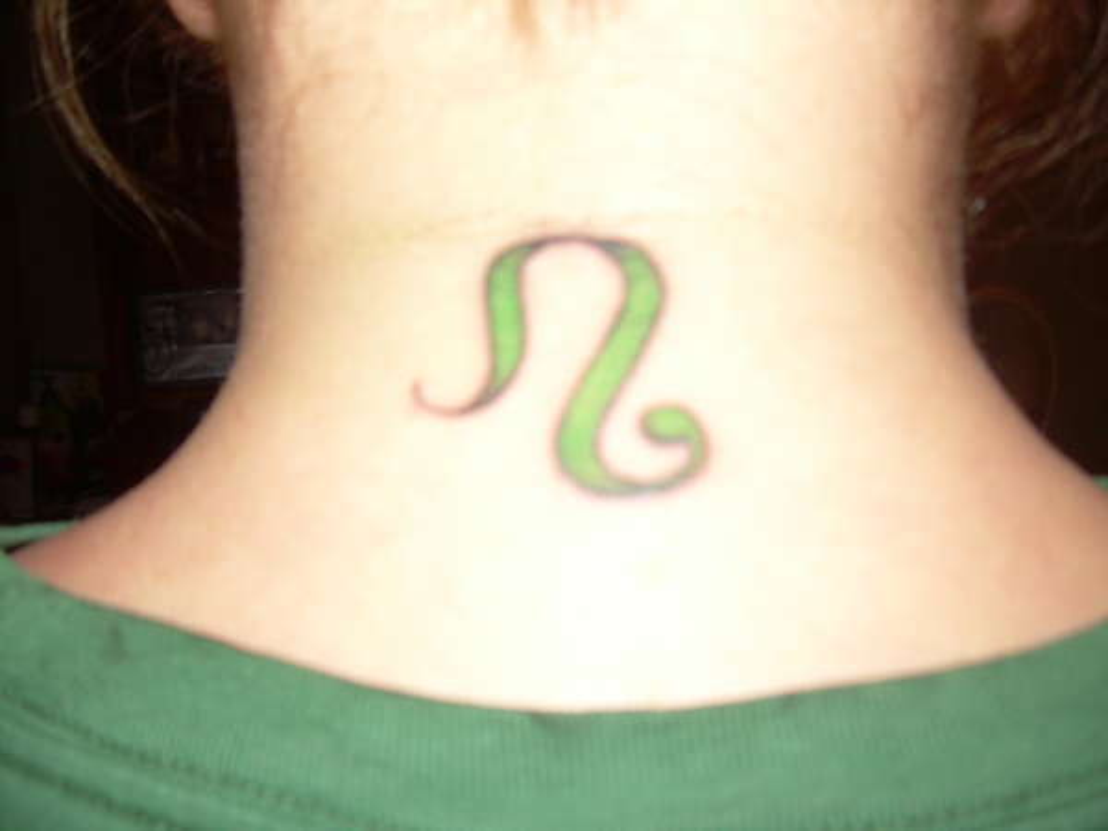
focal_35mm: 38
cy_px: 416
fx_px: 1216
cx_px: 554
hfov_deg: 49.0
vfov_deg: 37.7
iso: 50
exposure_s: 1/60
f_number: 2.8
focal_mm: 6.3
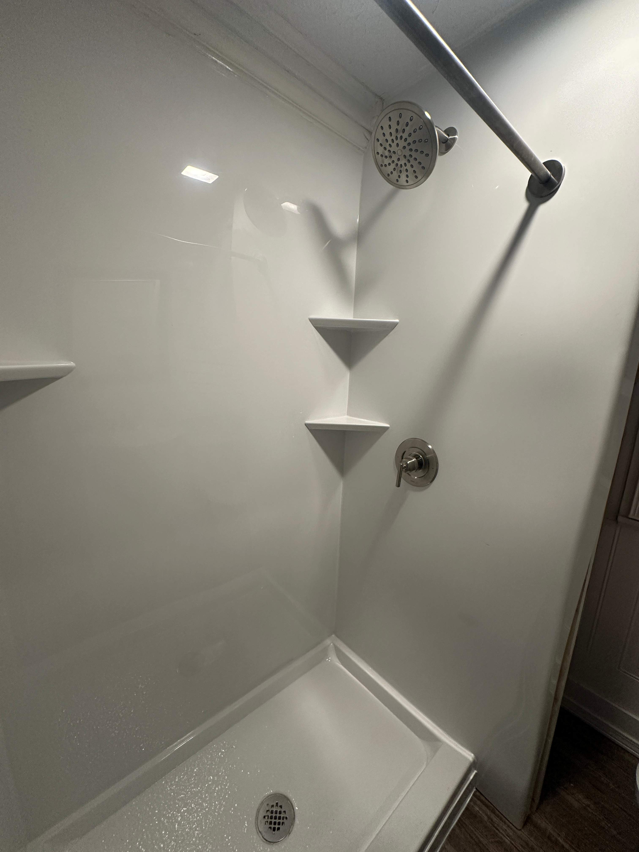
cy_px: 426
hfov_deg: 85.7
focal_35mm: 14
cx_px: 320
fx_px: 345
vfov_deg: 102.1
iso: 200
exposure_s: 1/120
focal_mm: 2.22
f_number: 2.2
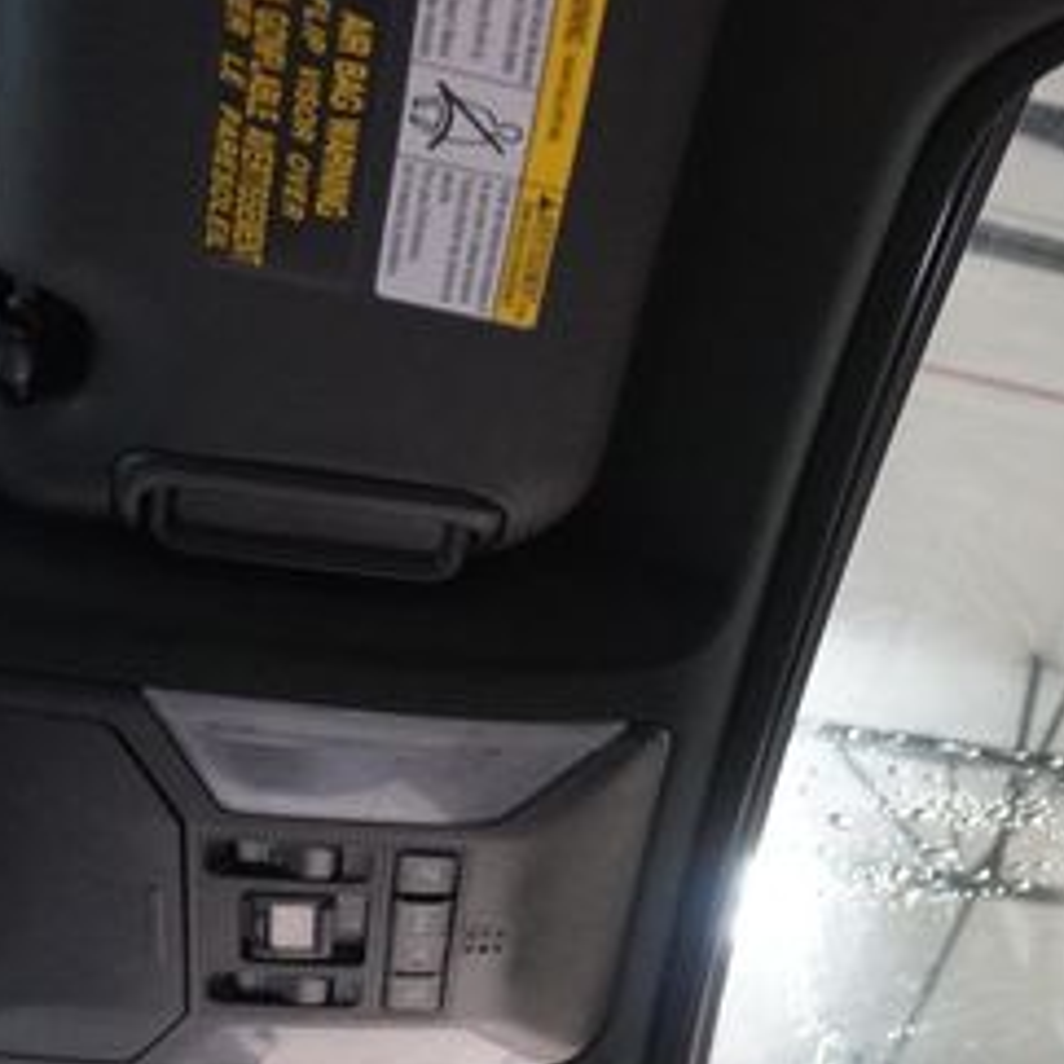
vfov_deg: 31.6
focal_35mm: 54
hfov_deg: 28.7
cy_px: 574
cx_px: 1170
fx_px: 1878
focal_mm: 16
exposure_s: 1/30
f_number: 3.5
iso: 6400
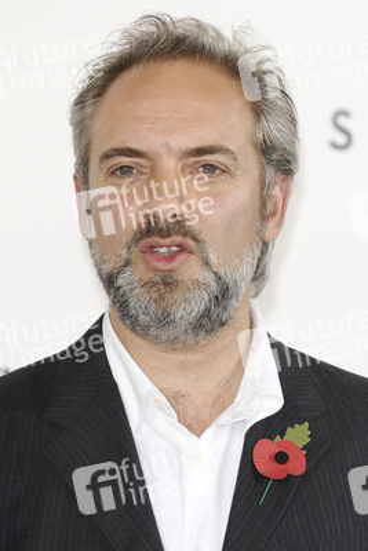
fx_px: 4596
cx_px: 184
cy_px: 276
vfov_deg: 6.9
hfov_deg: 4.6
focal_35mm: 300
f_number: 4.5
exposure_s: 1/250
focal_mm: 200
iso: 320
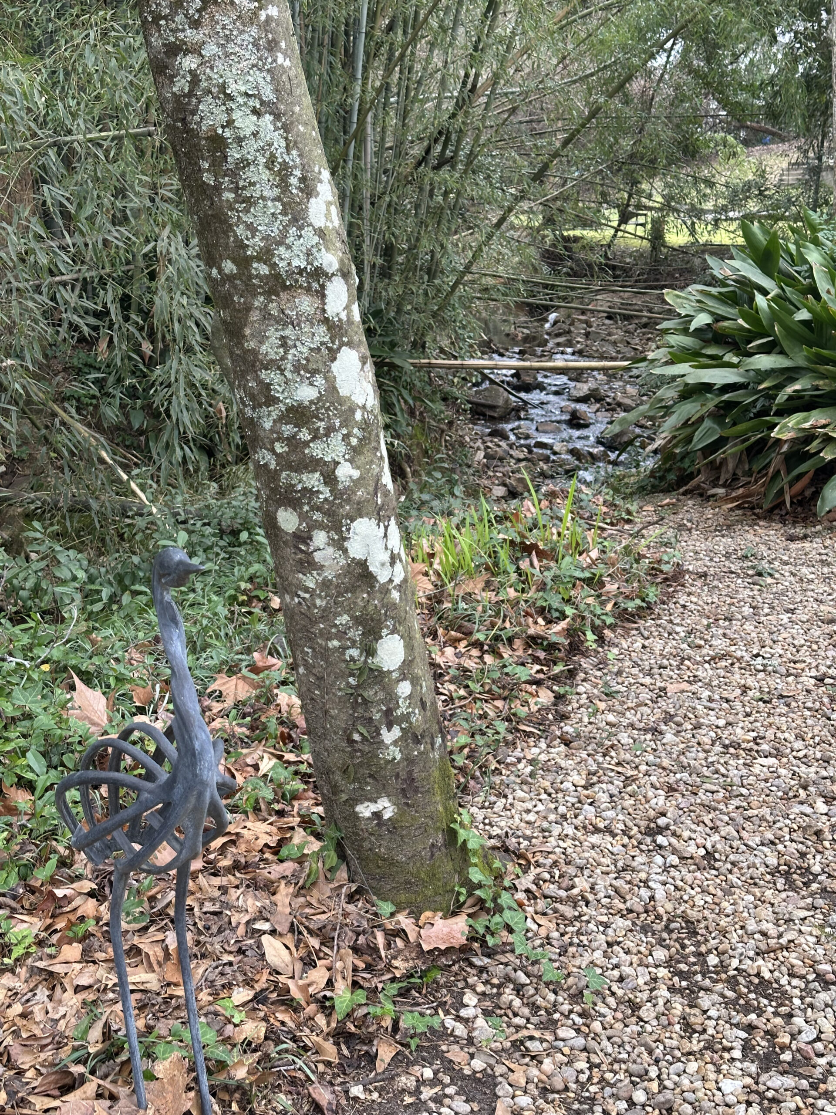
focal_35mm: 48
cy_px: 558
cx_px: 418
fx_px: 1546
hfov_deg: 30.3
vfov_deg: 39.7
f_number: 1.78
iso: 50
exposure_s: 1/130
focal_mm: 6.86
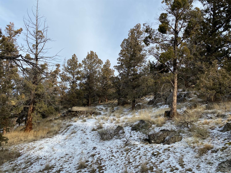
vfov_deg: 53.0
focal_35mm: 26
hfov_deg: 67.3
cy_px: 86
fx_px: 173
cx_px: 116
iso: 32
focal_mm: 4.25
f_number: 1.8
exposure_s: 1/1838
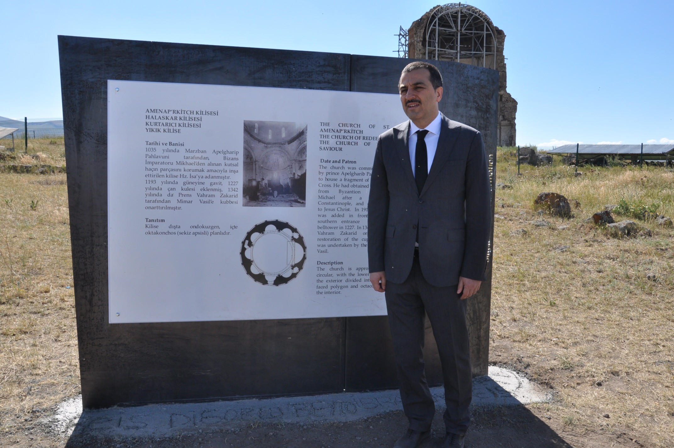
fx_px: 617
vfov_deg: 39.9
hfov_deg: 57.3
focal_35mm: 33
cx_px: 337
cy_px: 224
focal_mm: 22
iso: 400
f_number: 10
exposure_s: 1/400
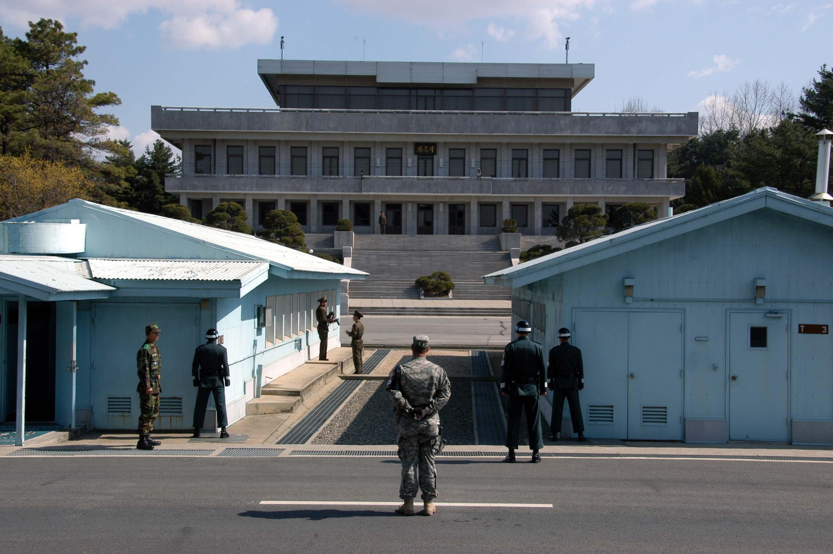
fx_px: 1110
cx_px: 416
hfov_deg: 41.1
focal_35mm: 48
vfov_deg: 28.0
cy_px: 277
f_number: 10
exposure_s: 1/400
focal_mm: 32
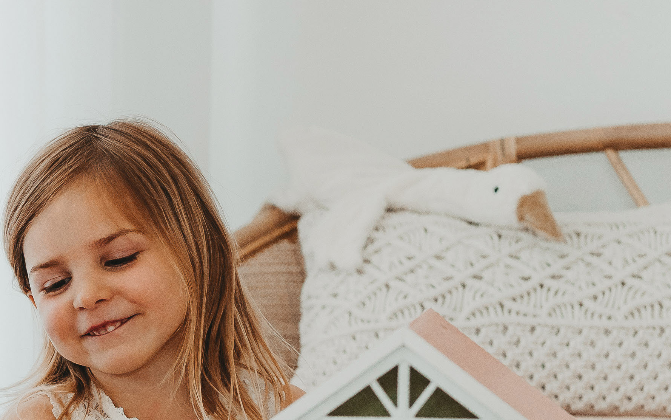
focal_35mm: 172
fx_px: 3145
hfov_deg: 12.0
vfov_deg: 7.5
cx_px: -55
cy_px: 604
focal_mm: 50
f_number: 2.8
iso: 800
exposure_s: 1/250
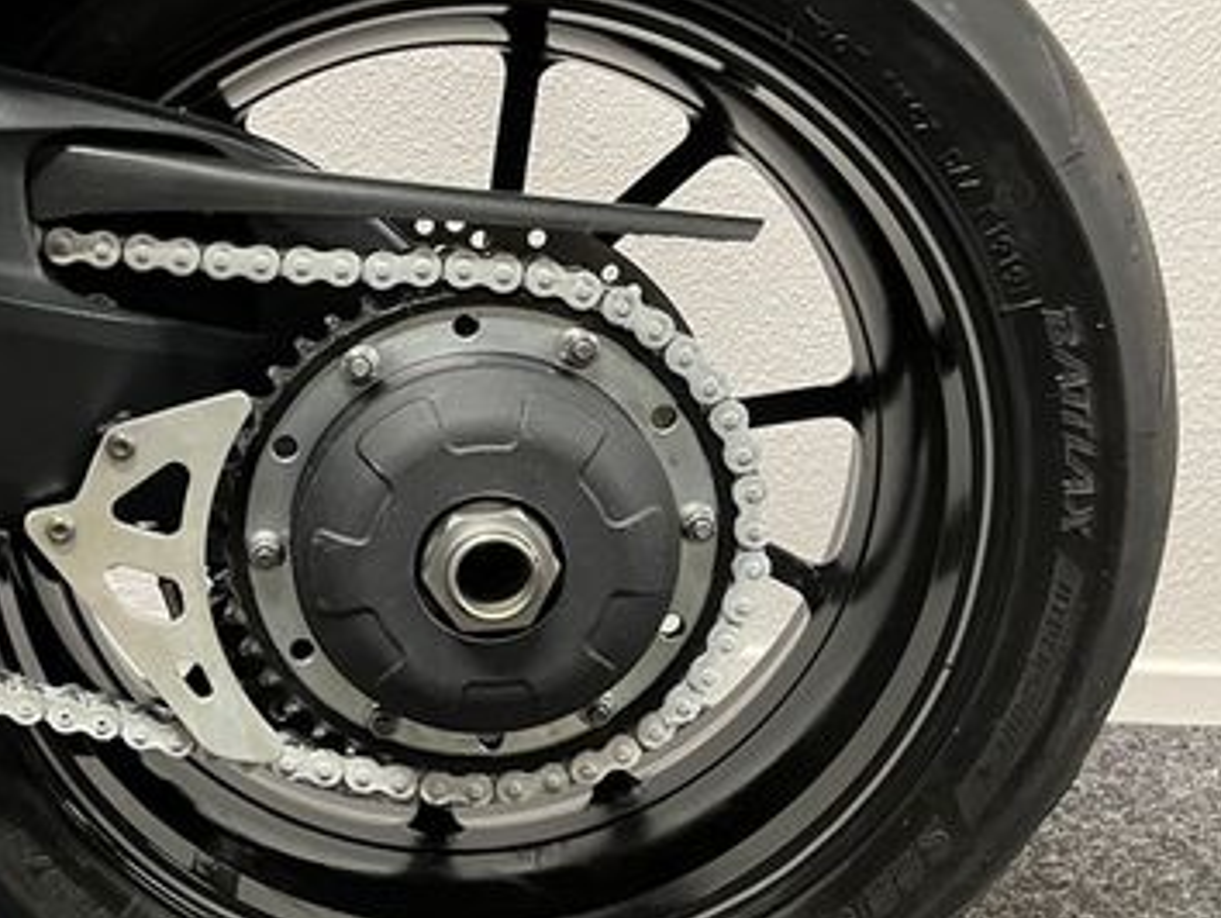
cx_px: 241
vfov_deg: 30.9
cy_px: 428
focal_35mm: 47
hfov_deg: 38.8
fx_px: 1659
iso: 400
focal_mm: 5.1
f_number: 1.6
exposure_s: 1/33
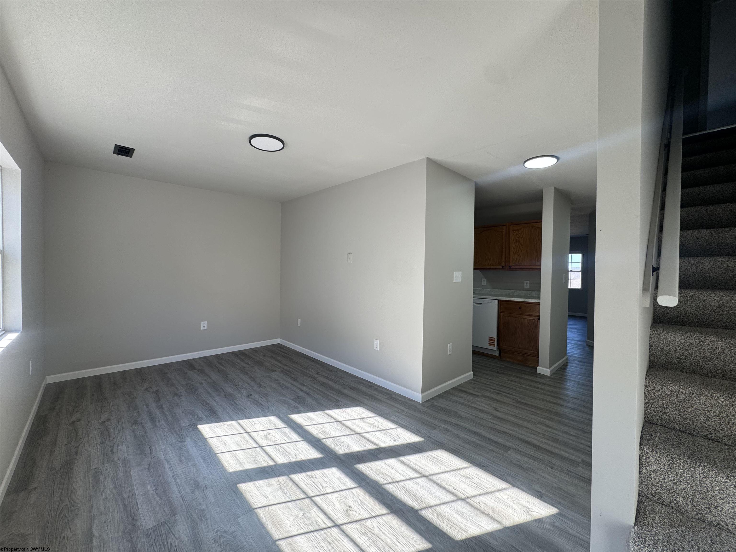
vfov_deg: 85.7
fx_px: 298
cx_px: 368
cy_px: 276
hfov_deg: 102.1
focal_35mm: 14
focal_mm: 2.22
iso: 50
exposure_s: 1/120
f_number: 2.2
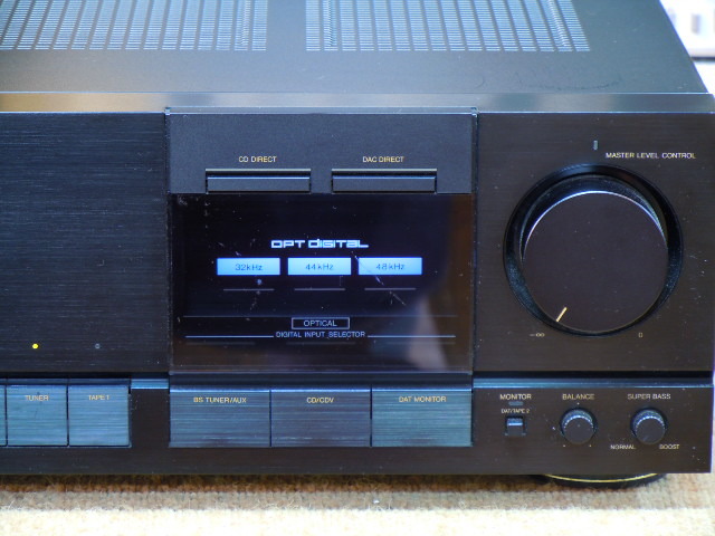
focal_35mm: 174
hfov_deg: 11.4
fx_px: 3594
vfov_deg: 8.5
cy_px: 268
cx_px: 358
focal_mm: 31.4
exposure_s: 1.3
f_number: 4.6
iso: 100
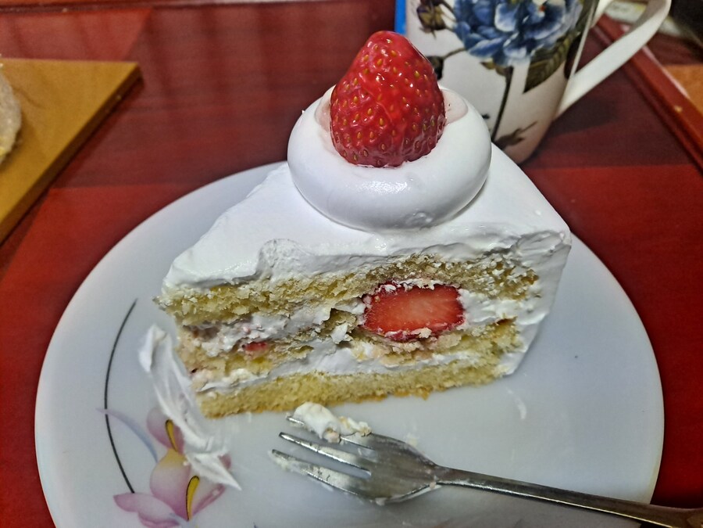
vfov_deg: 54.9
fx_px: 508
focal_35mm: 25
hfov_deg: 69.4
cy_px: 264
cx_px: 352
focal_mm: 4.6
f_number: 2
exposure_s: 1/33
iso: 320
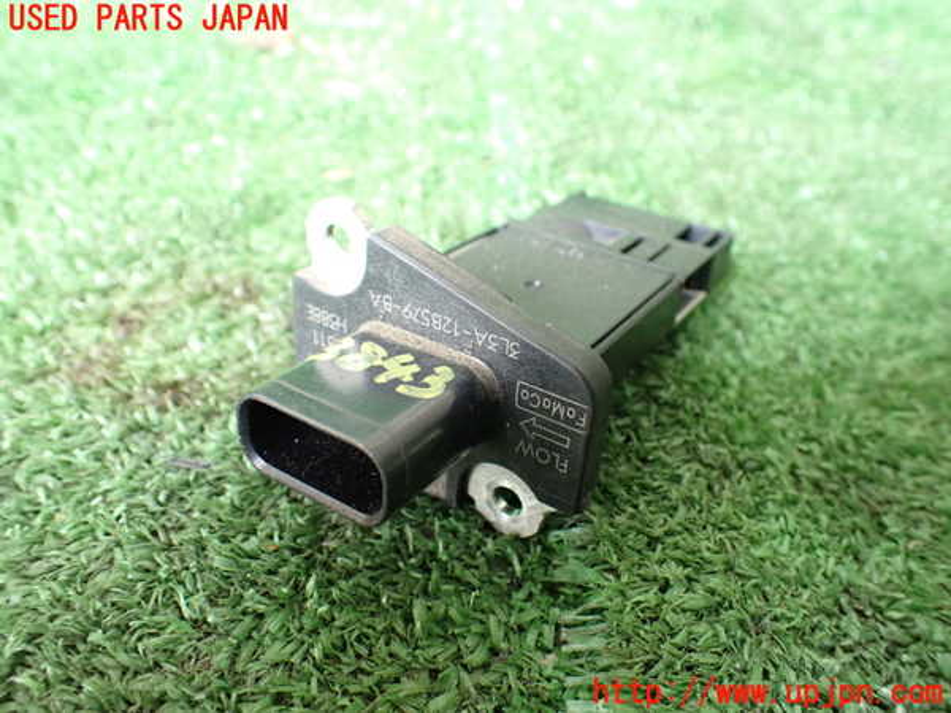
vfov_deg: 46.8
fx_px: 824
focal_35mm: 30
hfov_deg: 60.0
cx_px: 476
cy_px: 356
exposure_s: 1/80
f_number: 2.3
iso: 800
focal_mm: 5.4
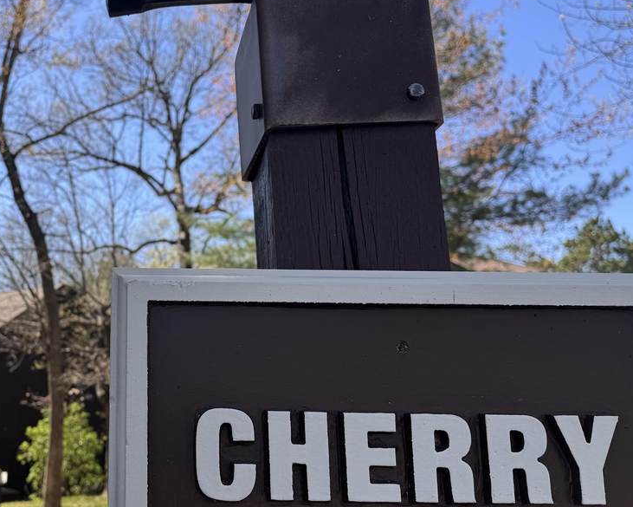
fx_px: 768
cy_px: 264
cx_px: 126
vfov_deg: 36.5
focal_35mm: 41
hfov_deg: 42.7
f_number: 1.78
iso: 80
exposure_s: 1/2041
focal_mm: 6.76
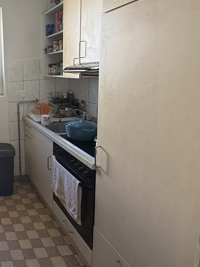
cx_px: -34
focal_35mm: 28
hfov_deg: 38.4
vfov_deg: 63.0
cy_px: 111
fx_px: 216
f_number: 2.2
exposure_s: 1/99
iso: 200
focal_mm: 2.22
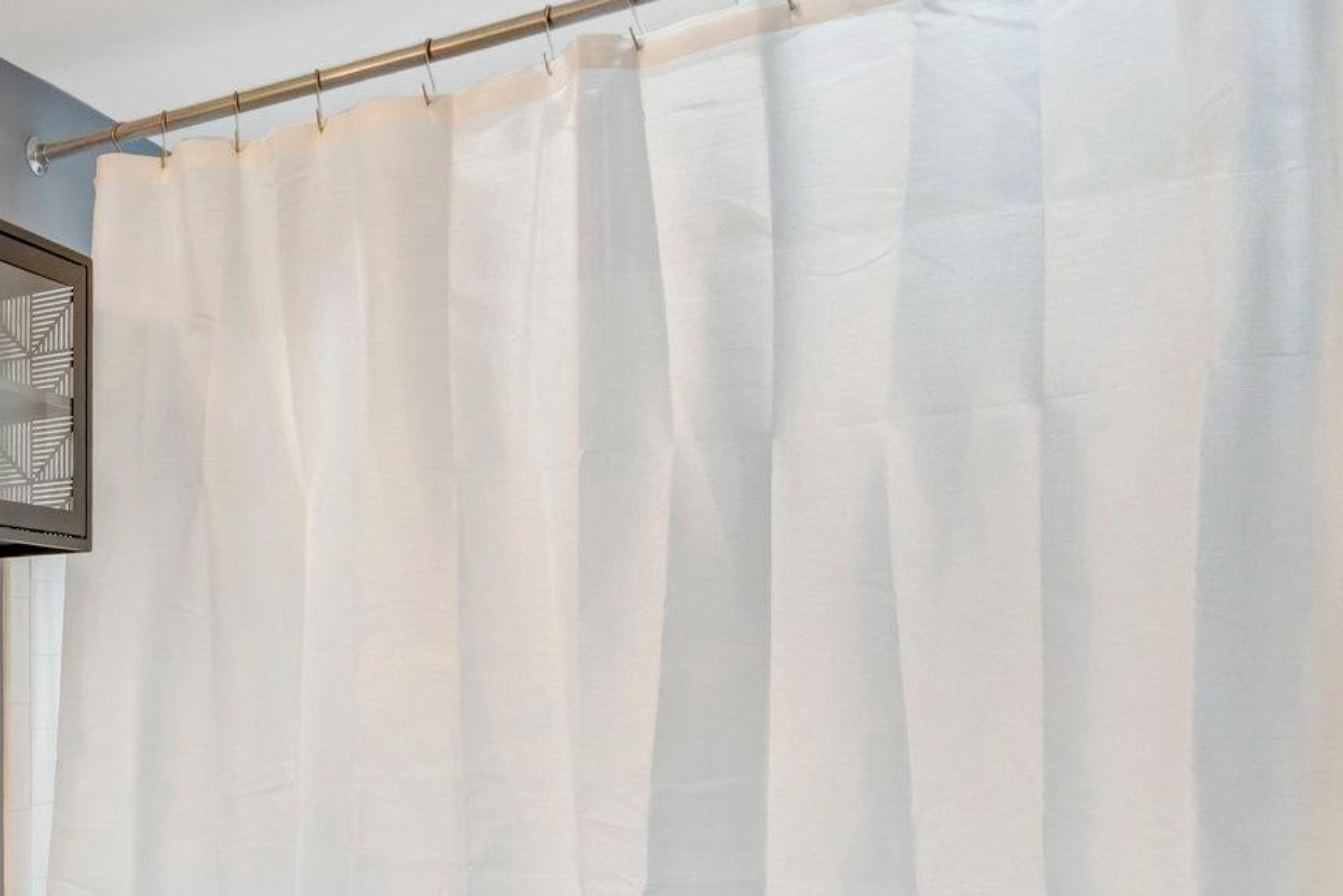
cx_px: -86
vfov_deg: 33.8
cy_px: 747
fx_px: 1418
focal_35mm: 38
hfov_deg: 41.8
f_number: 8
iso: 1250
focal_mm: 16
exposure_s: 1/25
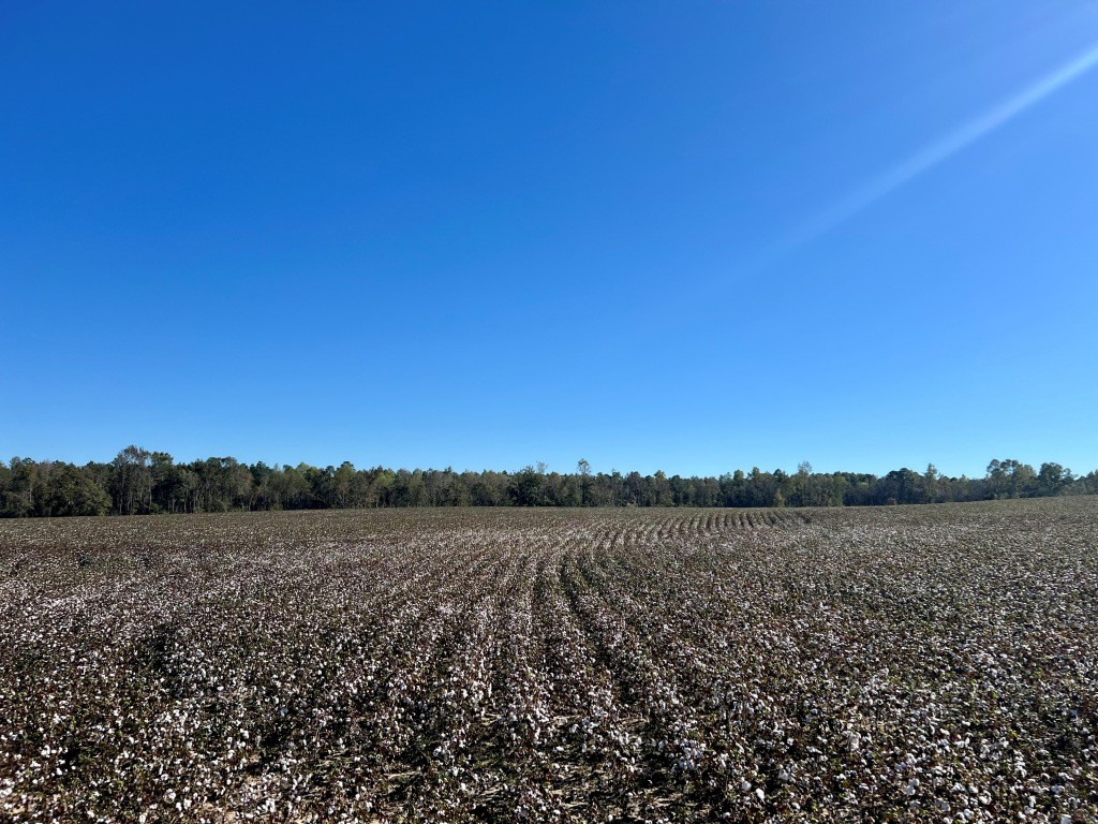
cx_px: 549
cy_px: 412
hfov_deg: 67.3
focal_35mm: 26
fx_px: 825
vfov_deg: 53.1
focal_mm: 5.7
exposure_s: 1/5319
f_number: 1.5
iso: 50
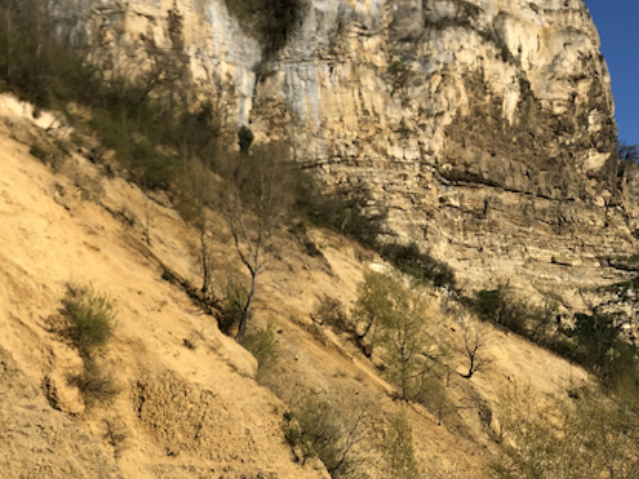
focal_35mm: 54
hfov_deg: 34.1
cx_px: 99
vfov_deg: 26.8
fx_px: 997
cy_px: 328
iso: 20
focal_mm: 4
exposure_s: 1/2288
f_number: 1.8
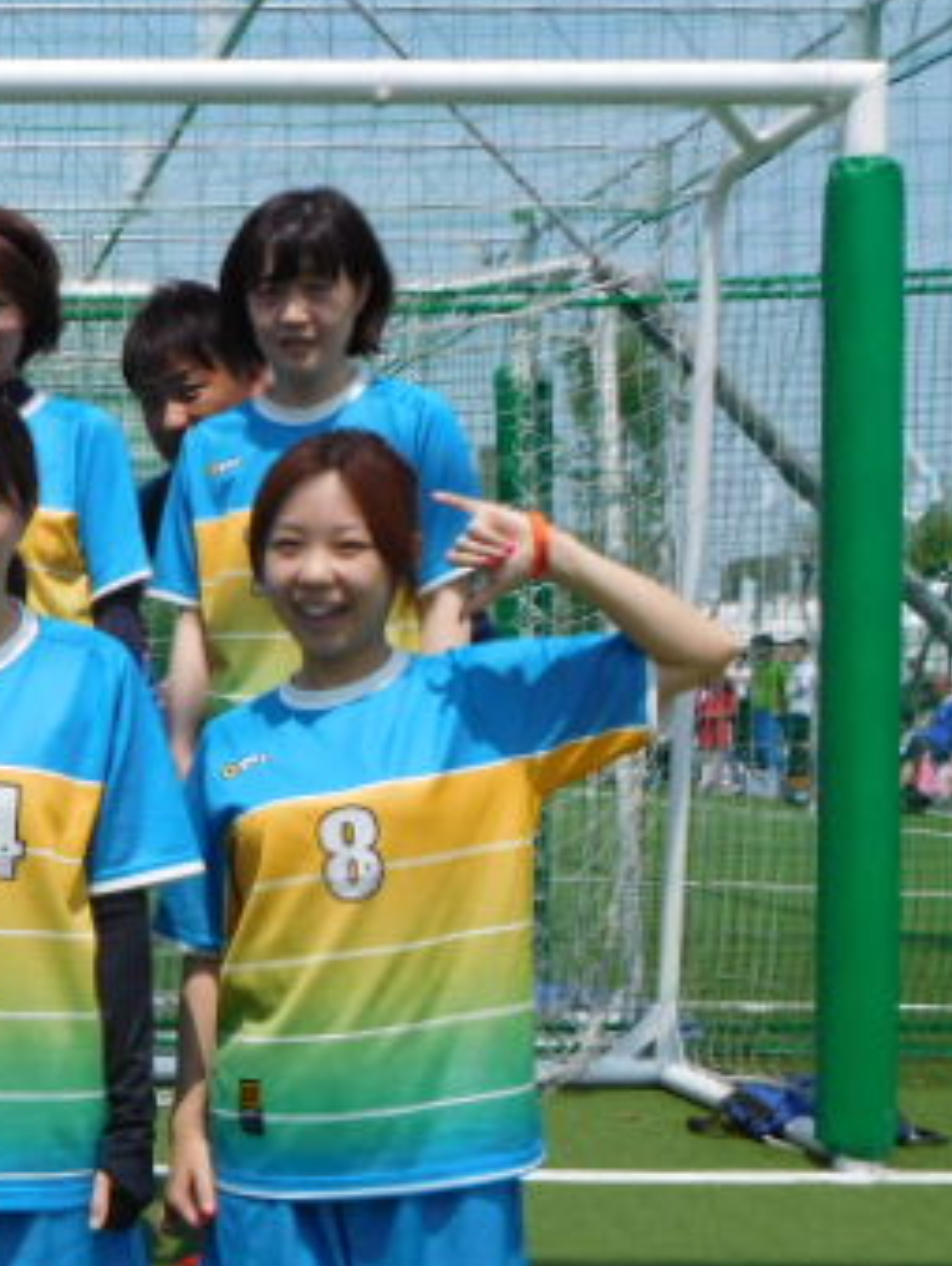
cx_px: -175
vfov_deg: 29.3
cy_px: 751
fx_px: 2416
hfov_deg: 20.9
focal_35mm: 66
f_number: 3.8
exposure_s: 1/1500
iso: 125
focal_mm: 6.2
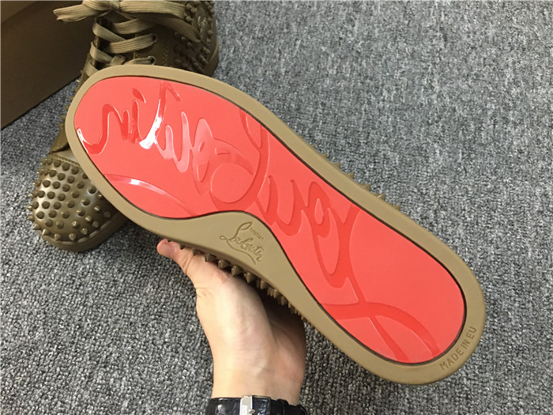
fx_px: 463
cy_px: 208
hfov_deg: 61.7
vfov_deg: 48.2
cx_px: 276
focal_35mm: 29
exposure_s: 1/17
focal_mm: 4.15
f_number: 2.2
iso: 200
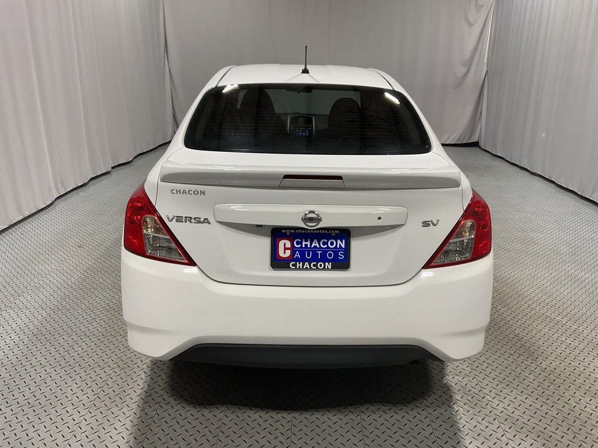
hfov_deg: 61.7
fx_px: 501
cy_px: 224
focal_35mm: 29
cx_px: 299
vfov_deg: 48.2
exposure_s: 1/100
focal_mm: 3
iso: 50
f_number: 1.8
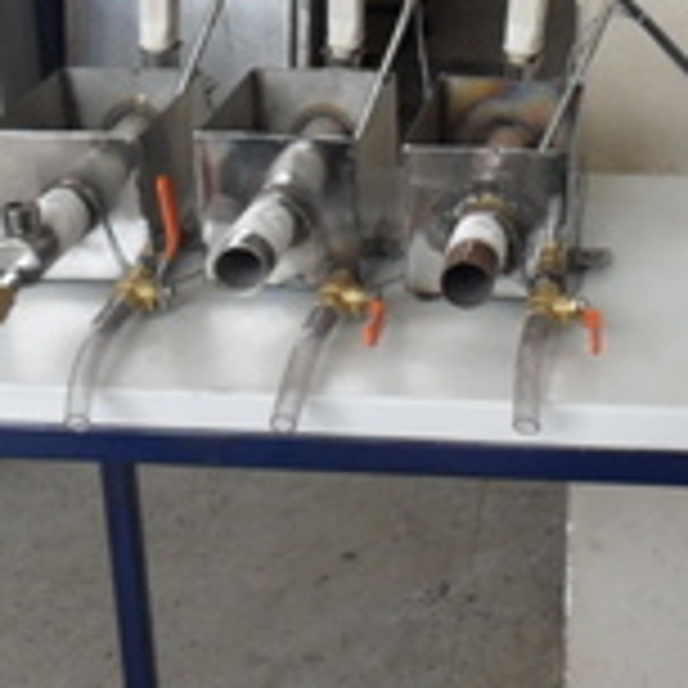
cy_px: 308
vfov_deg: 22.2
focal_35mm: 78
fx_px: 1754
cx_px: 589
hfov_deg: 21.8
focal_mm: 4.9
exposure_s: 1/45
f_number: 3.5
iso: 100
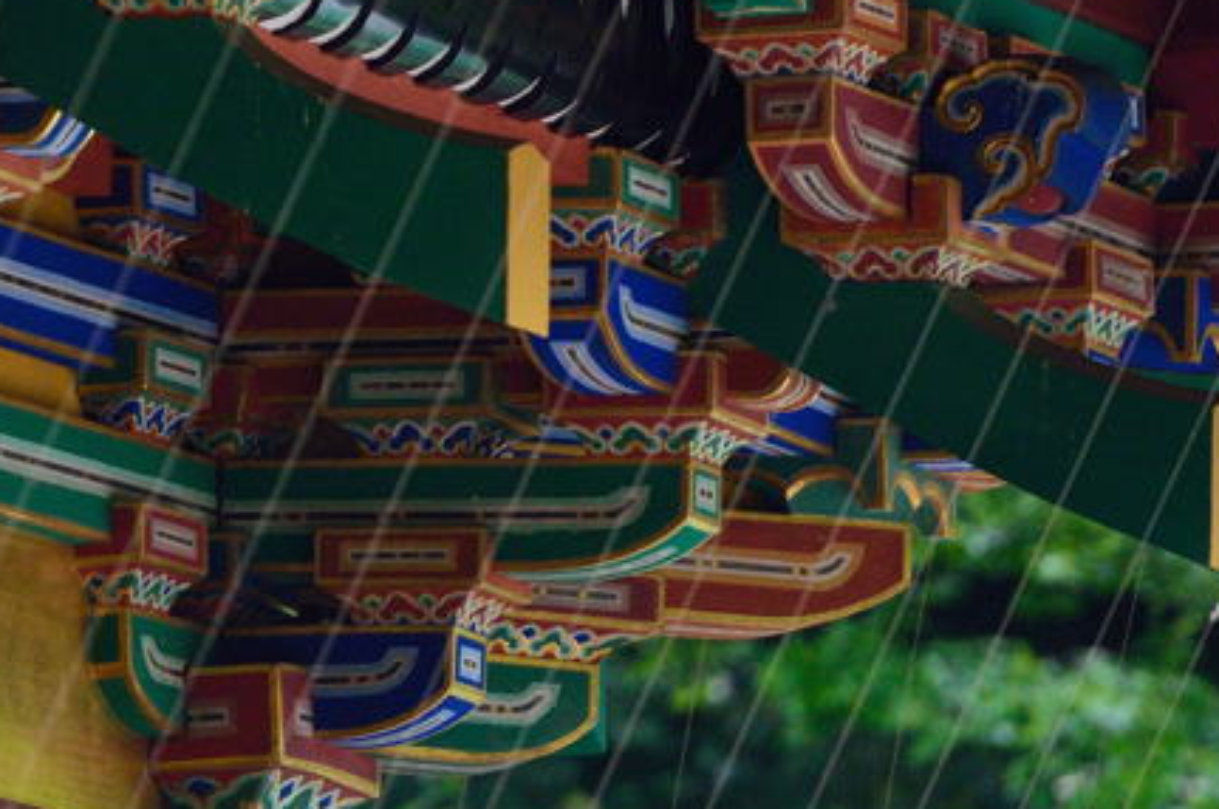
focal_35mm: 712
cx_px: 124
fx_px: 24073
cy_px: 82
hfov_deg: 2.9
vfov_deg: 1.9
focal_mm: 200
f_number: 2.8
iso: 1600
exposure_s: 1/500
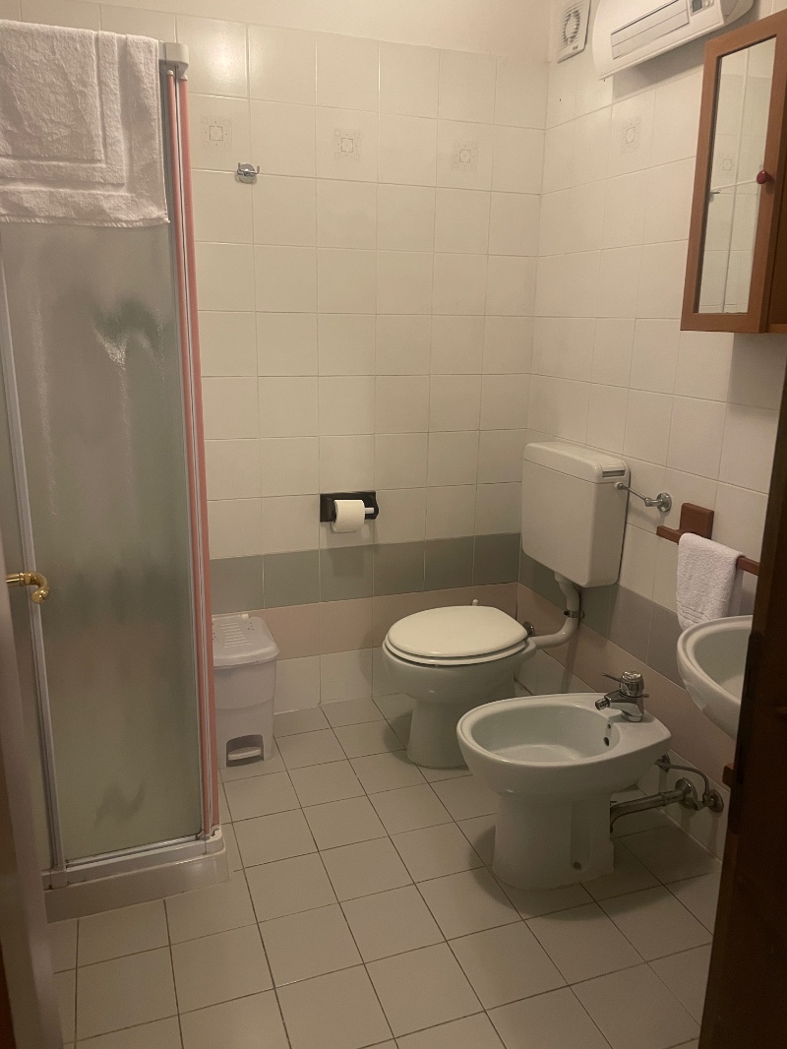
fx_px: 788
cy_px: 524
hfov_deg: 53.1
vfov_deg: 67.3
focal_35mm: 26
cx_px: 394
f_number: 1.6
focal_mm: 4.2
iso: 500
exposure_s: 1/25
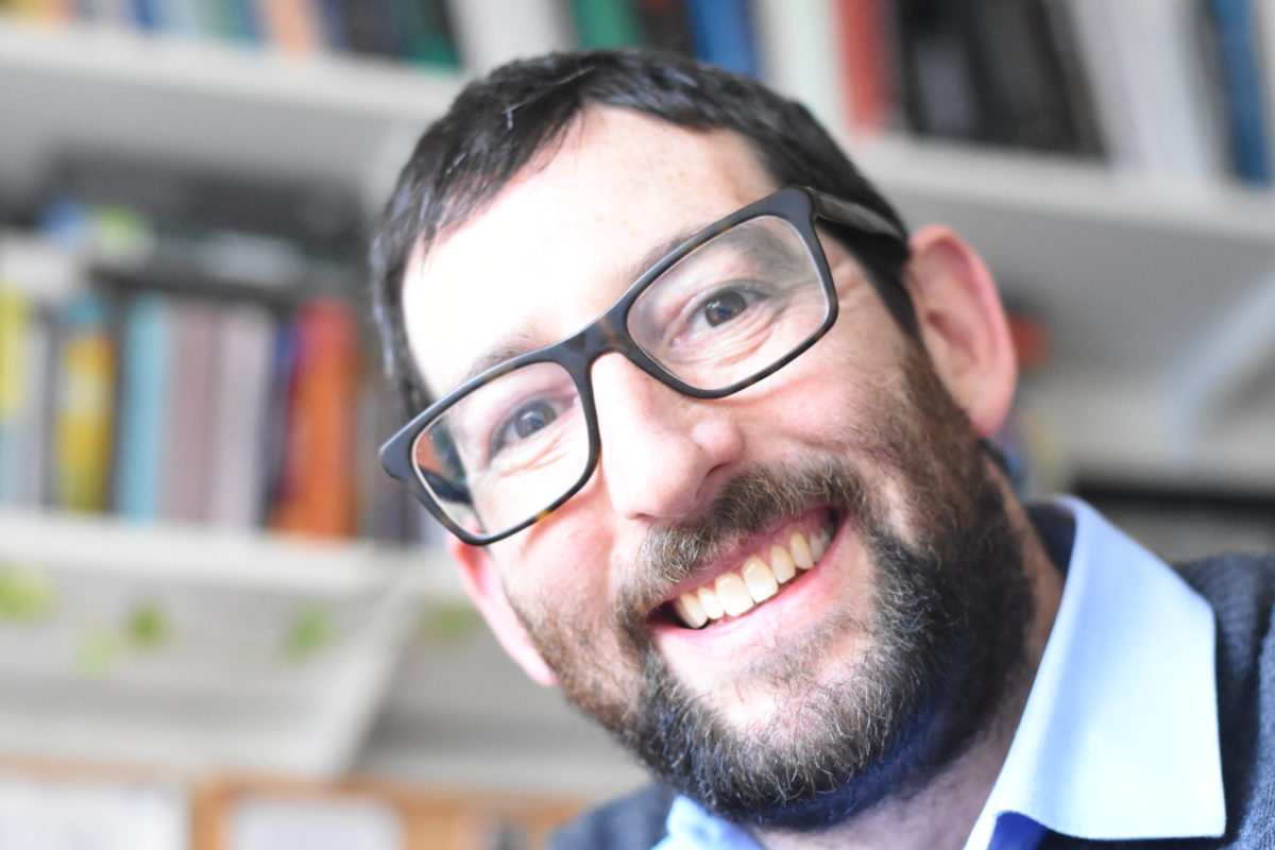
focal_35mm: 75
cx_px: 638
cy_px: 425
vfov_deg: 18.2
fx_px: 2656
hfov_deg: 27.0
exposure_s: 1/320
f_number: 2.5
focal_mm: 50
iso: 4000
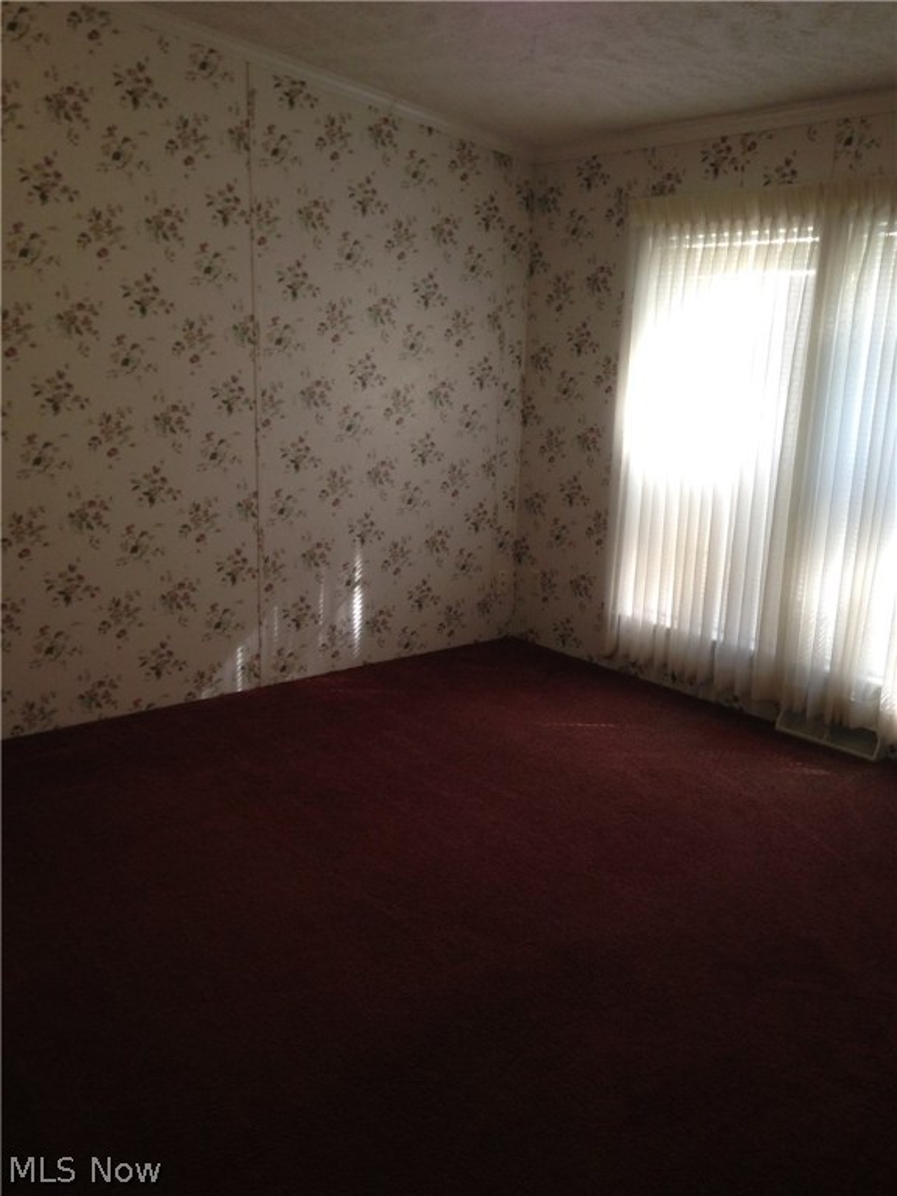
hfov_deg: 42.9
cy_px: 598
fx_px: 1140
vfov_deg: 55.4
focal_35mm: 33
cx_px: 448
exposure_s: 1/20
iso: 80
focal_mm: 4.12
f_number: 2.4
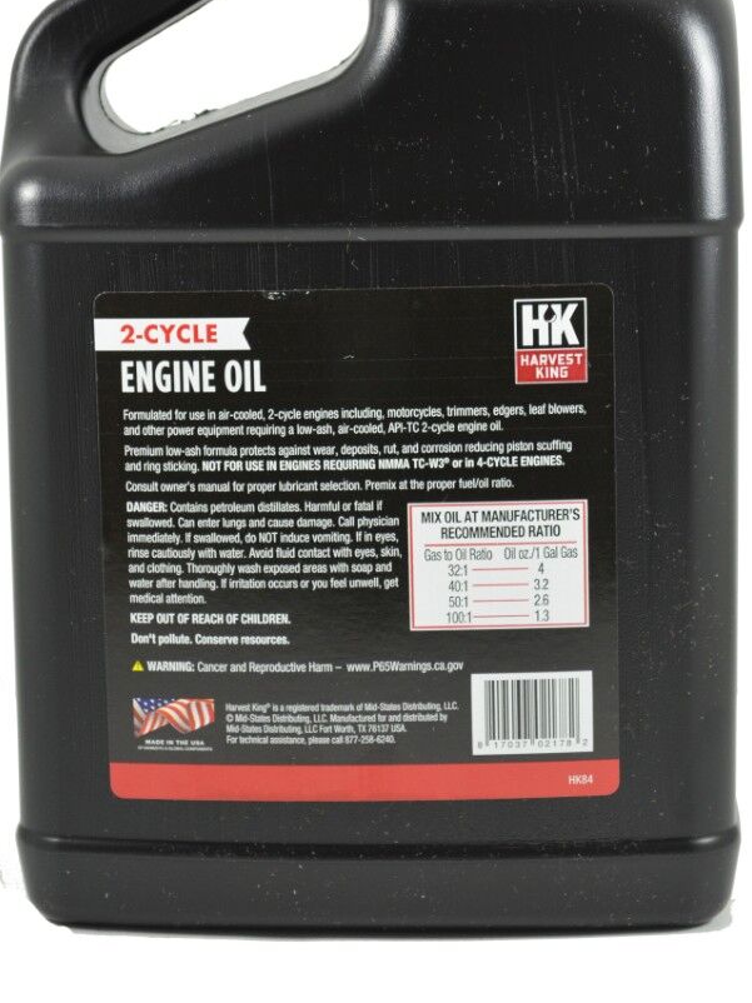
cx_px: 398
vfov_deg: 20.9
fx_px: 2715
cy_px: 356
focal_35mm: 94
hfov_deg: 15.8
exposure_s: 1/60
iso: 560
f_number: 5.3
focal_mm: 45
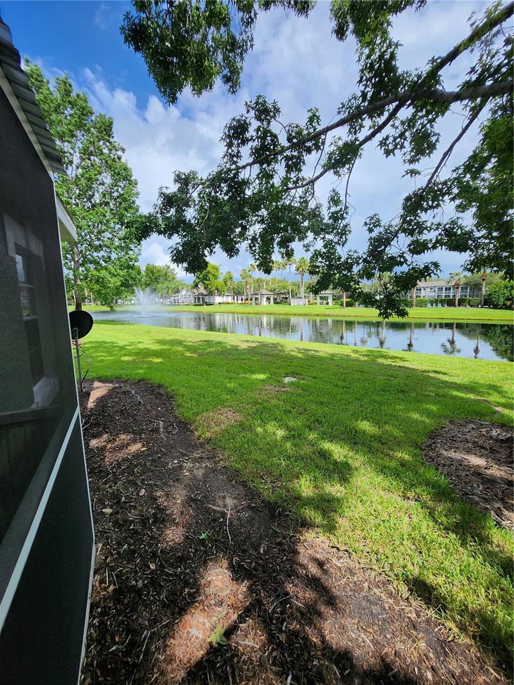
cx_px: 257
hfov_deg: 89.9
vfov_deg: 106.2
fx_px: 257
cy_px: 342
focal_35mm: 13
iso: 32
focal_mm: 1.74
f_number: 2.2
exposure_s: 1/825
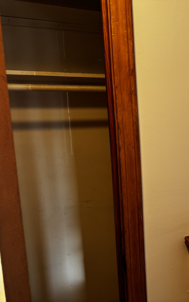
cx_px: 200
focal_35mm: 34
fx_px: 280
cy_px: 151
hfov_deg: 33.3
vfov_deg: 56.7
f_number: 1.78
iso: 100
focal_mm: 6.76
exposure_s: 1/120
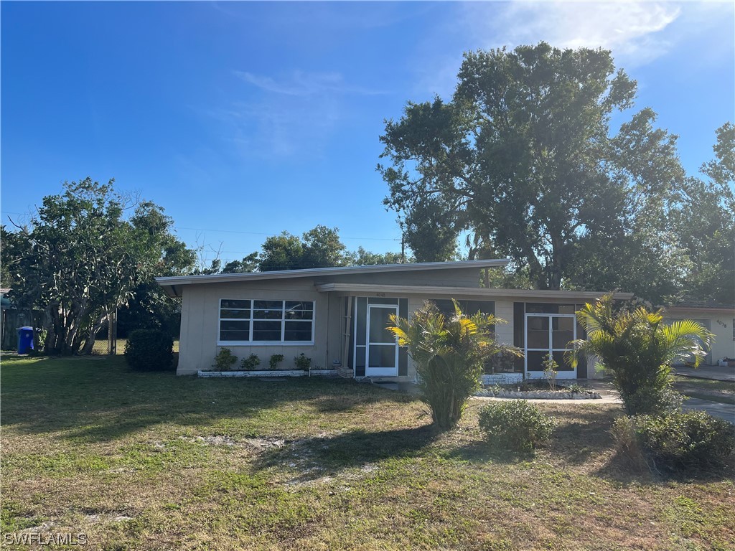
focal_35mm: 26
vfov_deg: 53.1
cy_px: 276
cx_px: 368
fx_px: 552
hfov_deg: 67.3
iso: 50
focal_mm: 5.1
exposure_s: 1/2755
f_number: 1.6
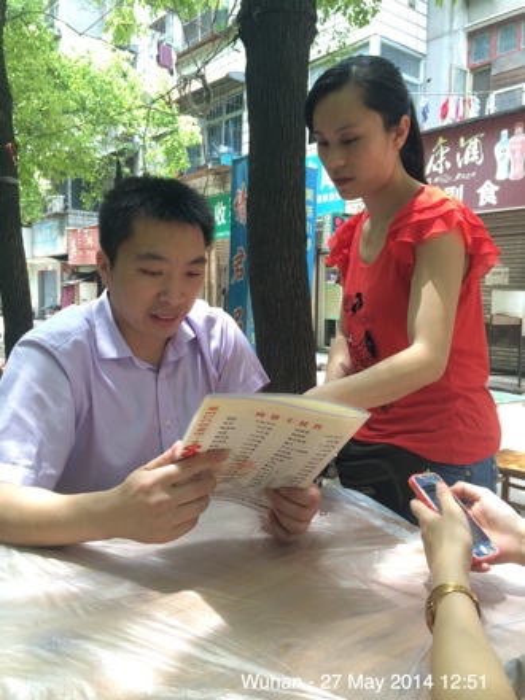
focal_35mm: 30
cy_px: 350
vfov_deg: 60.0
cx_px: 262
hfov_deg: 46.8
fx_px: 607
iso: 50
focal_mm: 4.12
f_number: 2.2
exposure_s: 1/120
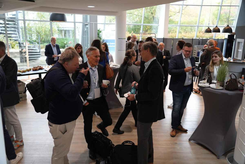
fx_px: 204
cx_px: 122
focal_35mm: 30
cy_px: 82
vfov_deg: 43.6
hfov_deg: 61.9
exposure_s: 1/160
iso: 4000
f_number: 4
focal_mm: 30
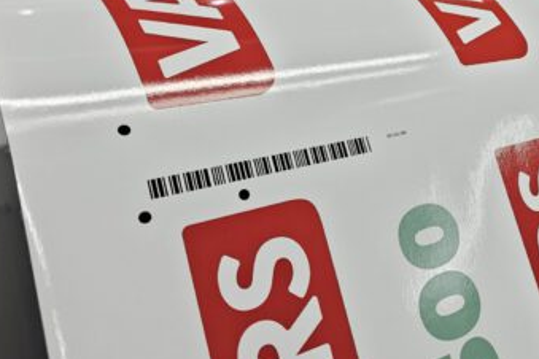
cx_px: 525
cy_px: 15
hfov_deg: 34.5
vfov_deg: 24.5
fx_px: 793
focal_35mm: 53
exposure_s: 1/100
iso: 32
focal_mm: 6.3
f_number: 1.7
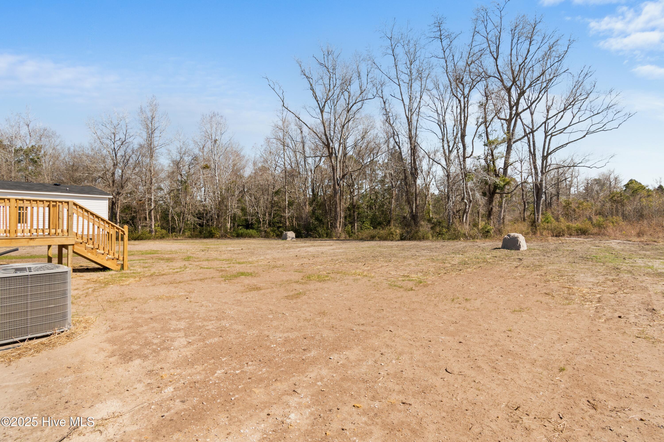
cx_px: 332
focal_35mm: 17
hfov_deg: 93.3
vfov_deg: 70.4
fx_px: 314
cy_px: 221
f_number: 8
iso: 100
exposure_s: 1/200
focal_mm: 11.5
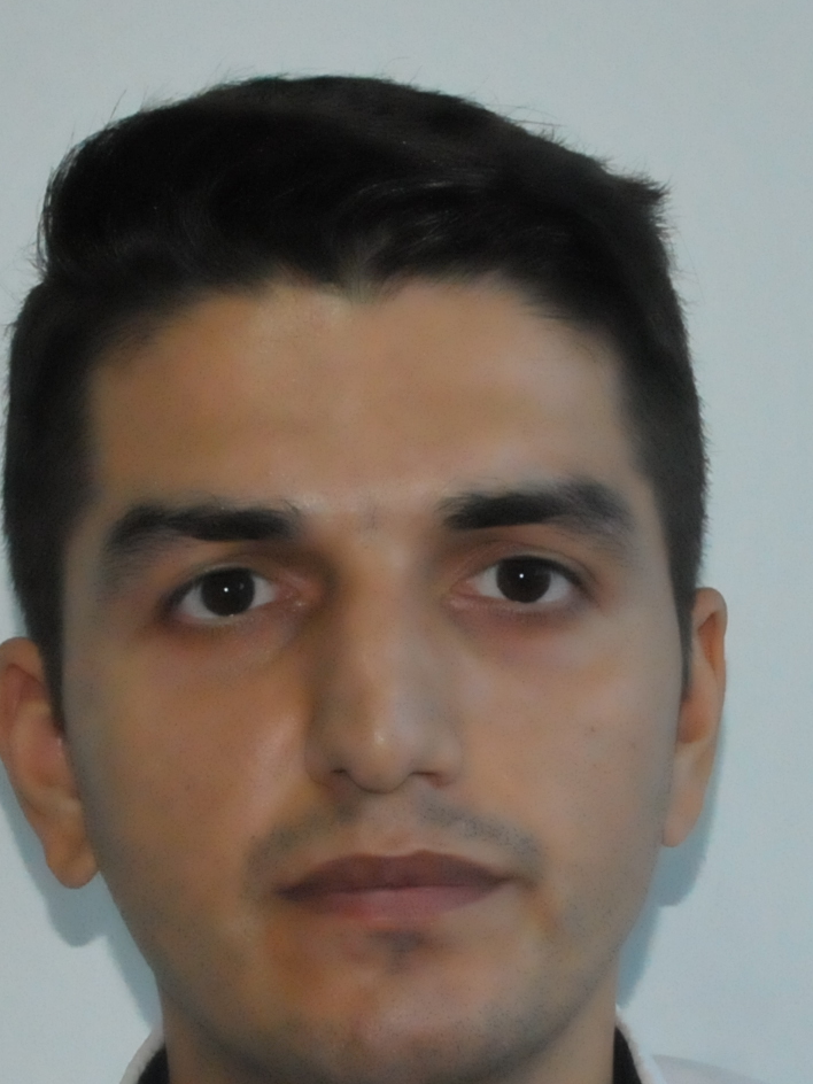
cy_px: 991
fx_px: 4916
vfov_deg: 12.5
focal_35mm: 157
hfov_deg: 9.5
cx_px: 496
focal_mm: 32
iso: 3200
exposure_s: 1/250
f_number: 9
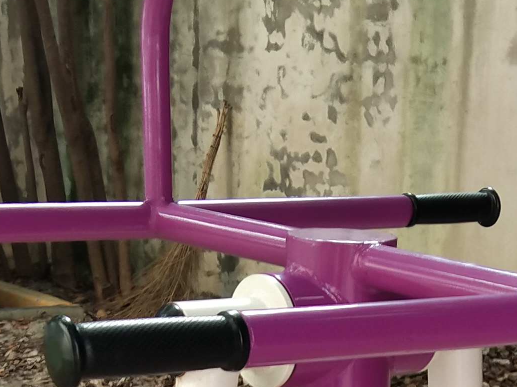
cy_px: 661
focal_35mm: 125
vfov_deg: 11.2
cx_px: 386
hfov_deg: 15.7
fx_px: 1867
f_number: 2.2
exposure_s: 1/100
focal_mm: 3.69
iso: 100
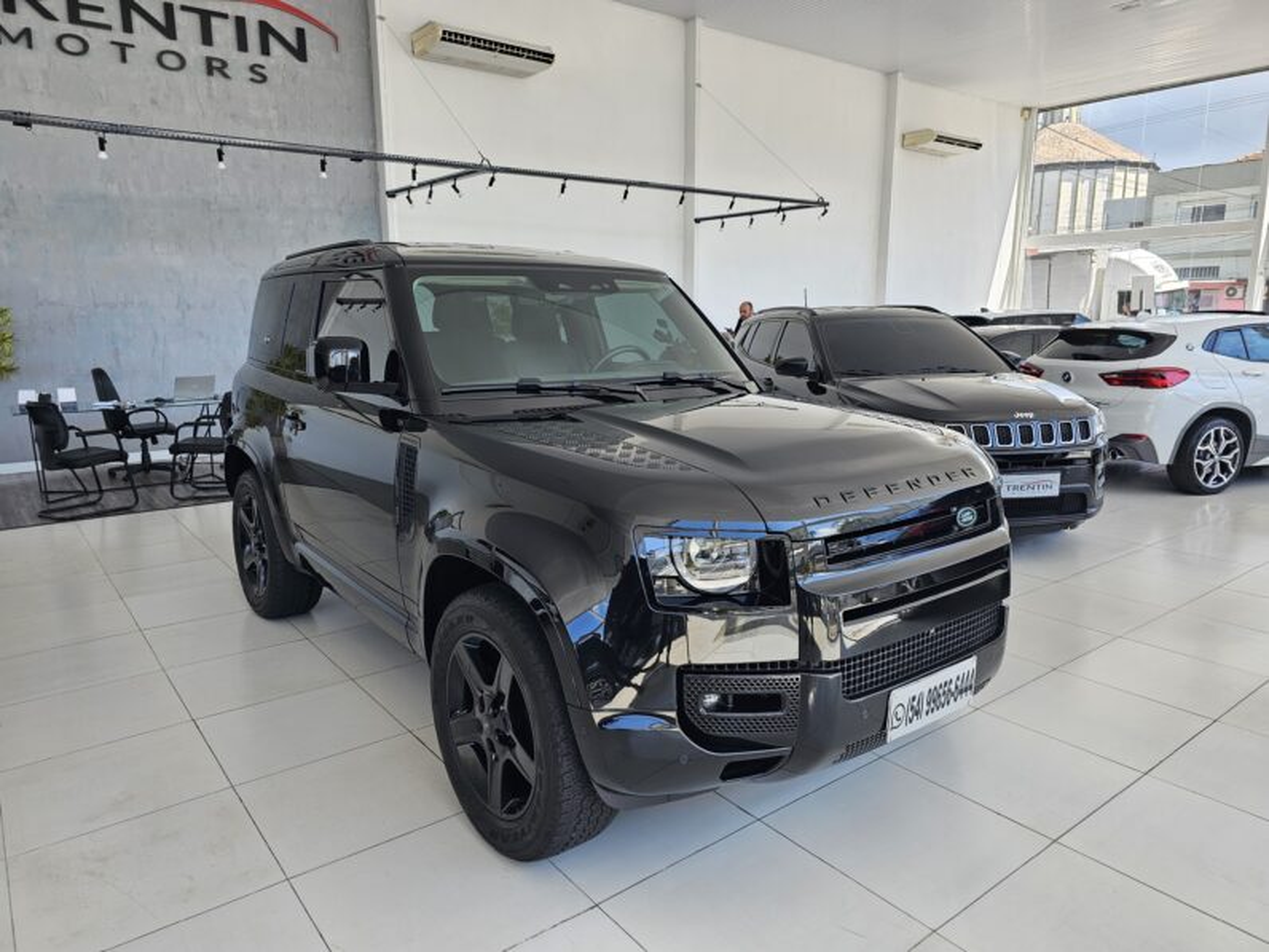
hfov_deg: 73.9
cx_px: 634
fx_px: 843
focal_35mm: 23
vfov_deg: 58.9
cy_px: 476
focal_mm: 6.3
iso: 12
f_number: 1.7
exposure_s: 1/100
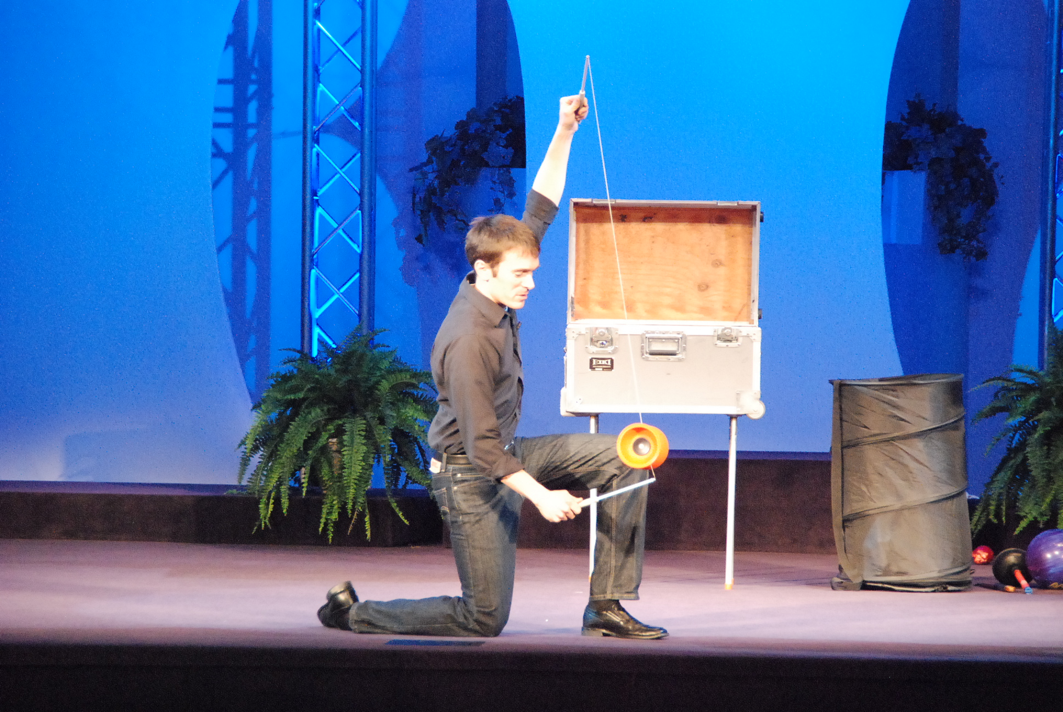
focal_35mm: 195
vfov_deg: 7.1
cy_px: 356
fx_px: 5765
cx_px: 532
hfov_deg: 10.5
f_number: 6
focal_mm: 130
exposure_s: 1/60
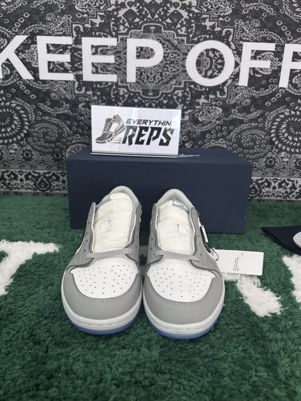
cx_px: 150
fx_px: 278
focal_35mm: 24
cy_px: 200
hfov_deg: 56.8
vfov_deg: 71.6
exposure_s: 1/50
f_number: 1.78
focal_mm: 6.86
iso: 200
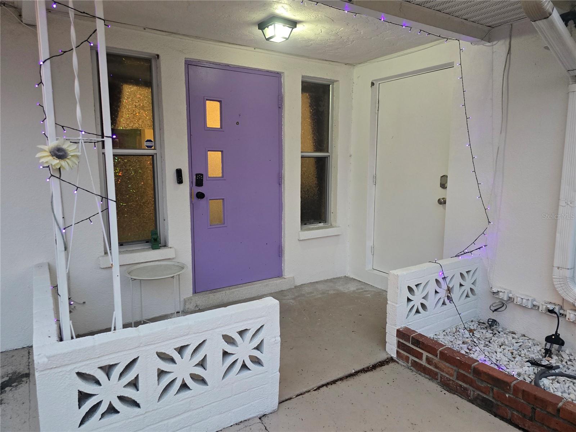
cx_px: 288
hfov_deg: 73.9
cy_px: 216
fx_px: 383
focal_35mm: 23
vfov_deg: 58.9
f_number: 1.7
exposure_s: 1/120
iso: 640
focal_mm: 6.3
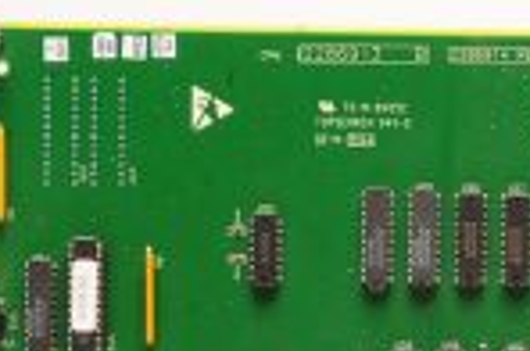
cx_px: 648
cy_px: 700
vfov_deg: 6.5
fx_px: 2982
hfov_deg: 10.0
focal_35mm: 203
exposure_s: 1/160
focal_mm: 50
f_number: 16
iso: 320
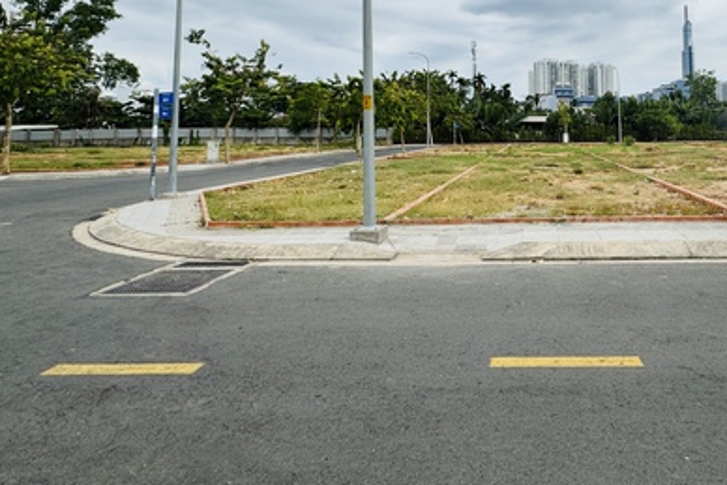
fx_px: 485
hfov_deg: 70.1
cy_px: 99
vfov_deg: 50.1
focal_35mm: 24
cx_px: 521
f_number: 2.2
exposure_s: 1/993
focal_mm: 2.22
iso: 50
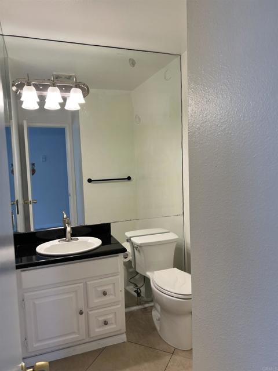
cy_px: 186
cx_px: 139
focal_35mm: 26
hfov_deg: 53.1
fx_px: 278
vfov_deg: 67.3
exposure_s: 1/120
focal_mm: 5.7
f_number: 1.5
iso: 50
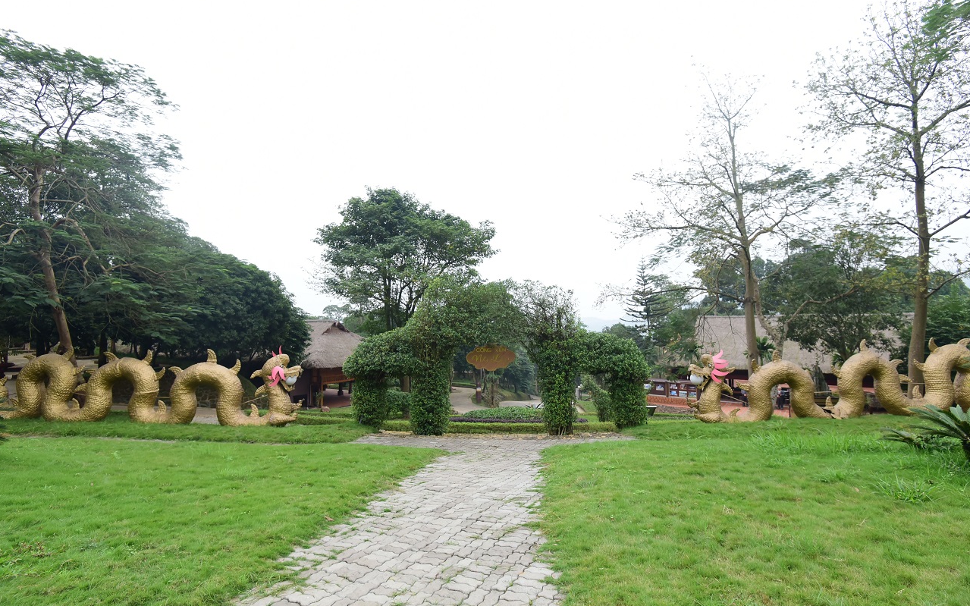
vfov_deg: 68.0
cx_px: 498
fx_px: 449
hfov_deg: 94.3
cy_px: 301
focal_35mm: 17
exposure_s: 1/320
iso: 1000
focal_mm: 16
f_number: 5
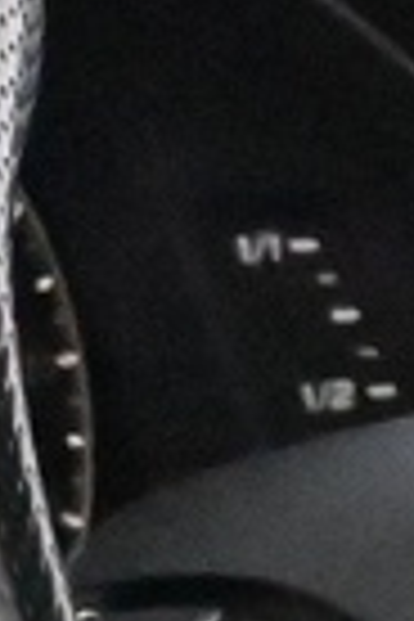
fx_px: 12416
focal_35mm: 720
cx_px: 1570
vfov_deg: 2.9
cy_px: 675
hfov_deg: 1.9
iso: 18000
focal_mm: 41
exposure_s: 1/60
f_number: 5.6
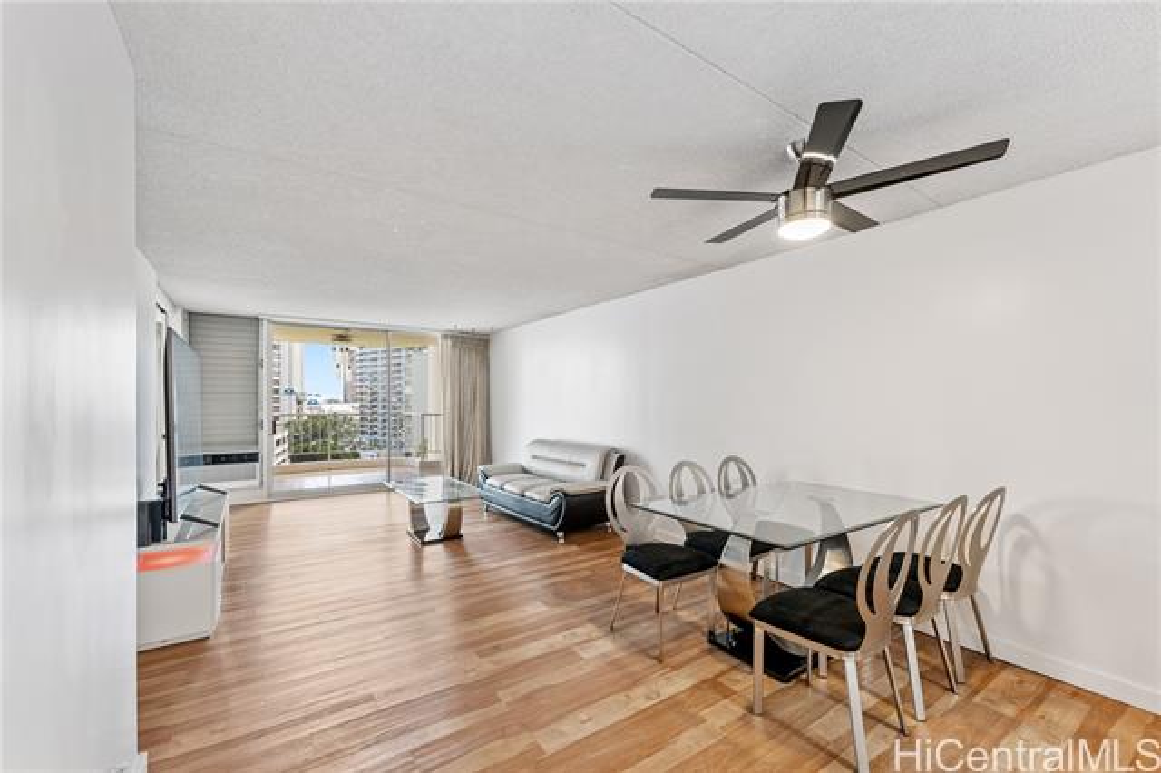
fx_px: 451
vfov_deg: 81.1
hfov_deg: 104.3
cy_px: 386
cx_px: 580
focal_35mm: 14
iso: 200
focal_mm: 14
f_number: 9
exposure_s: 1/6
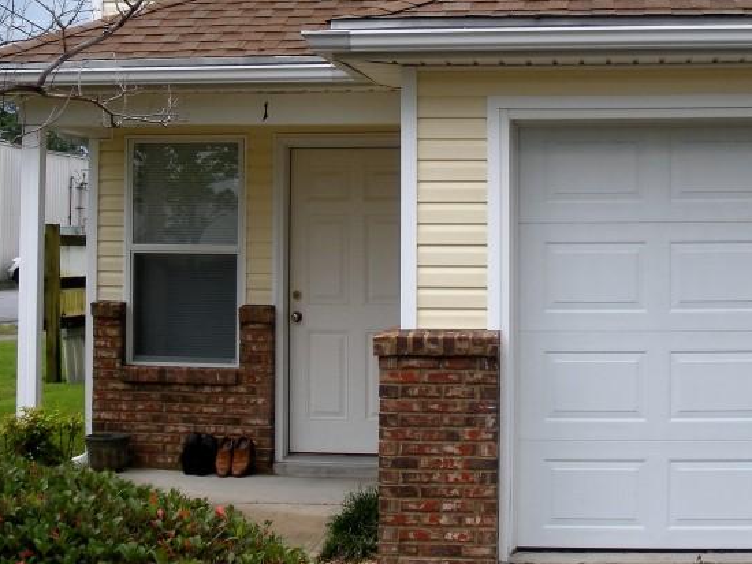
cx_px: 496
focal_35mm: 67
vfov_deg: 21.6
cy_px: 85
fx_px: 1456
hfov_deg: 28.8
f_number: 3.5
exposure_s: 1/250
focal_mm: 6.3
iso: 64
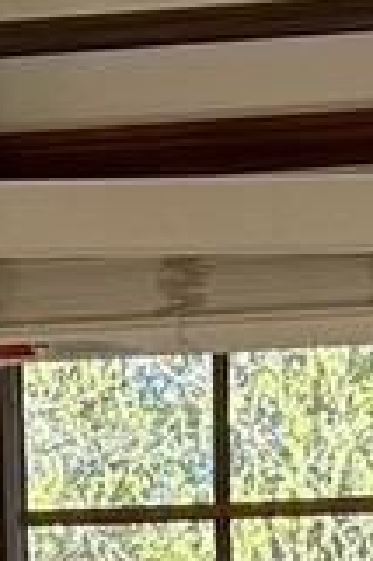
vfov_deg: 7.6
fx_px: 3769
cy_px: 1565
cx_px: 439
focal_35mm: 242
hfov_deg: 5.6
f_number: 1.5
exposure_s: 1/394
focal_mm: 5.7
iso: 50
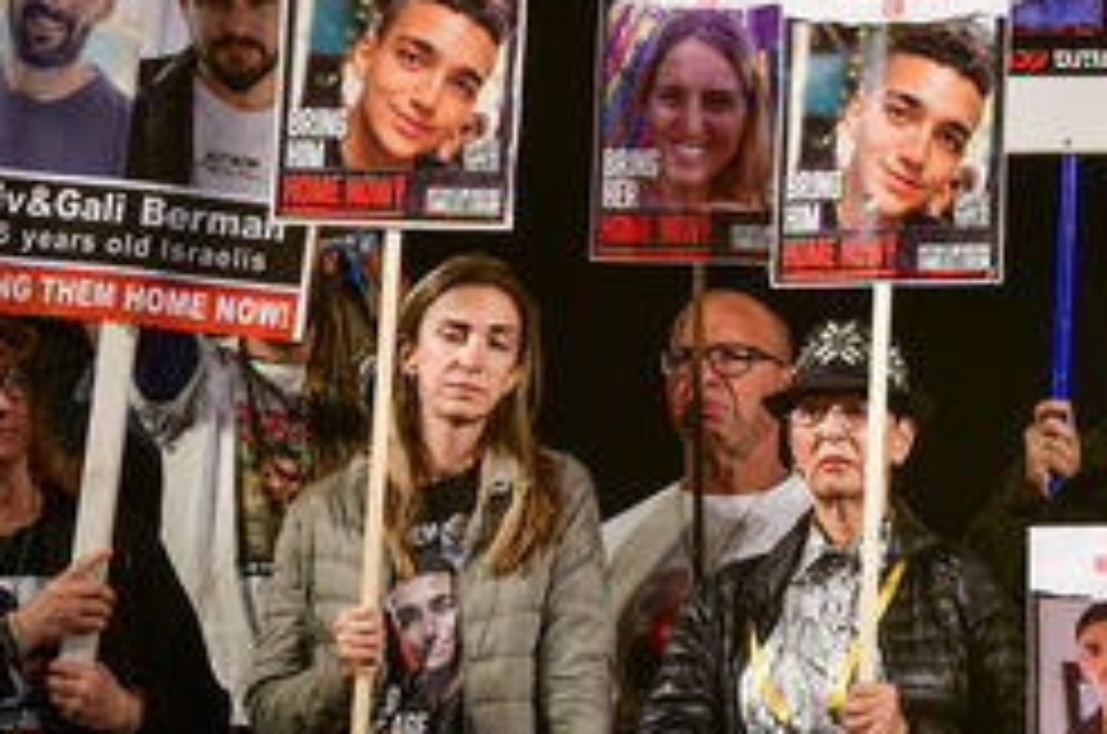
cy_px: 284
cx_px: 855
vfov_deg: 5.8
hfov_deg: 8.7
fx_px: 7243
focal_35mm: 236
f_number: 13
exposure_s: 1/160
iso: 1600
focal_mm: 145
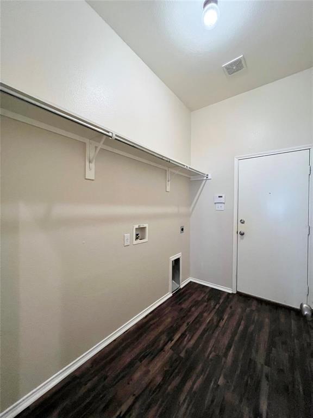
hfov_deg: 89.9
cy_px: 209
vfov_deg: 106.2
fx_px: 157
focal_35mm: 13
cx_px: 156
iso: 1000
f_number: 1.8
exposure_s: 1/60
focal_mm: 1.57
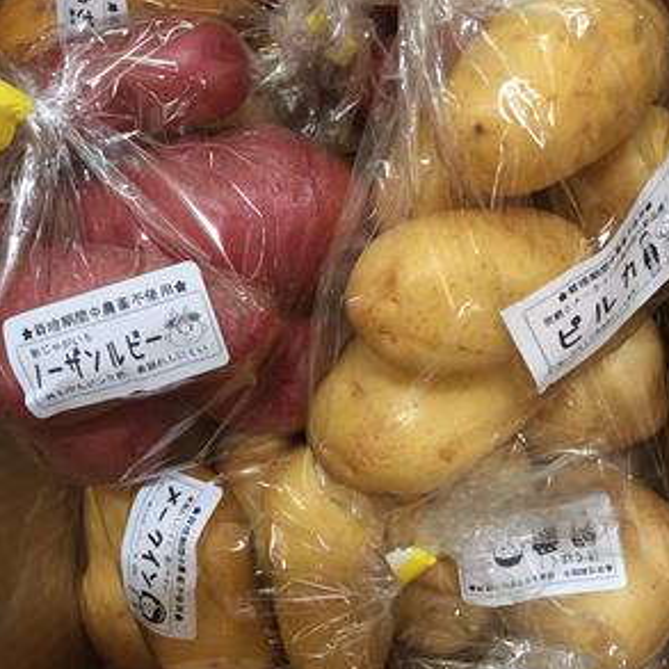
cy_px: 327
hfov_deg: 47.2
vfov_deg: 47.2
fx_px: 765
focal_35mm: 35
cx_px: 340
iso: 125
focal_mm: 4.15
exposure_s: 1/30
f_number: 2.2
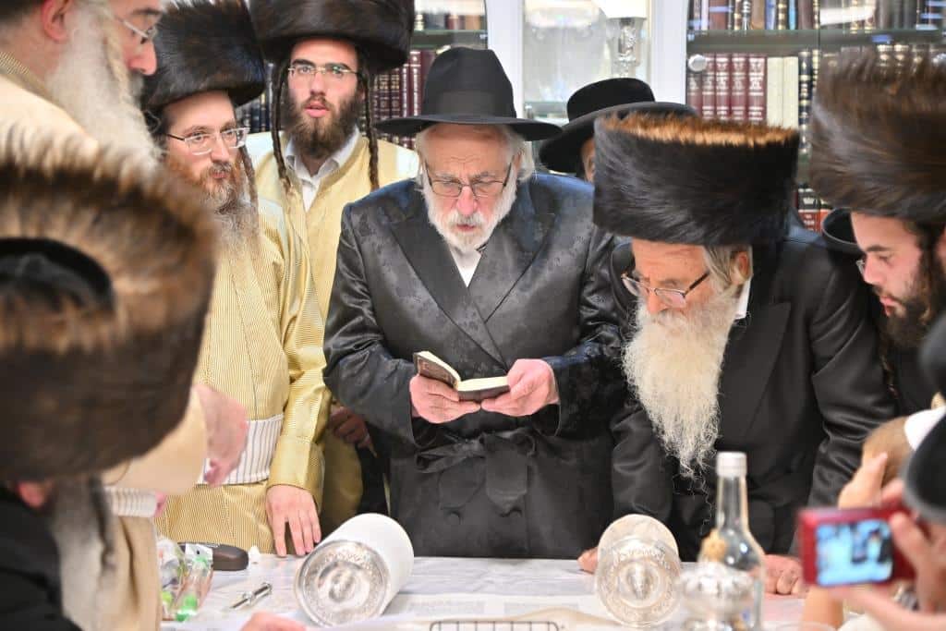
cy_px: 316
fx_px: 1840
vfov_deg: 19.5
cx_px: 473
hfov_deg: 28.8
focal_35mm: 70
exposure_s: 1/200
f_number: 4
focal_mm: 70
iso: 800
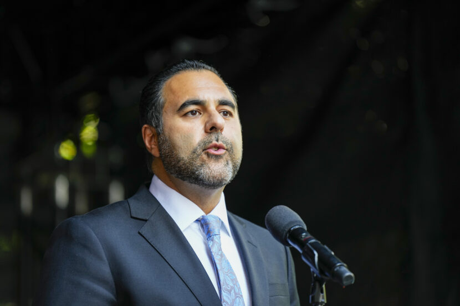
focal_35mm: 200
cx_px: 230
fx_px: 2555
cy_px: 153
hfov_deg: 10.3
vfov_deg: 6.9
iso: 500
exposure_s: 1/320
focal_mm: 200
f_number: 2.8
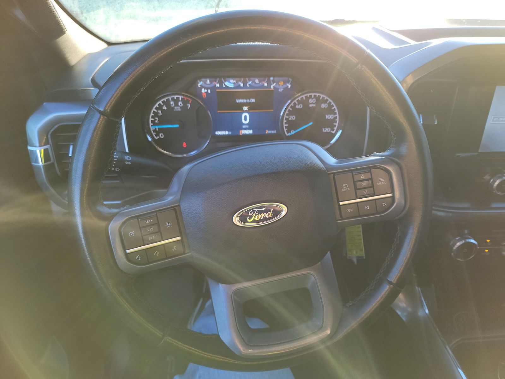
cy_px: 190
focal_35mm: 24
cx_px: 252
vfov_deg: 56.8
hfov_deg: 71.6
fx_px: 350
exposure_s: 1/59
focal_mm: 6.7
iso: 61
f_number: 1.8
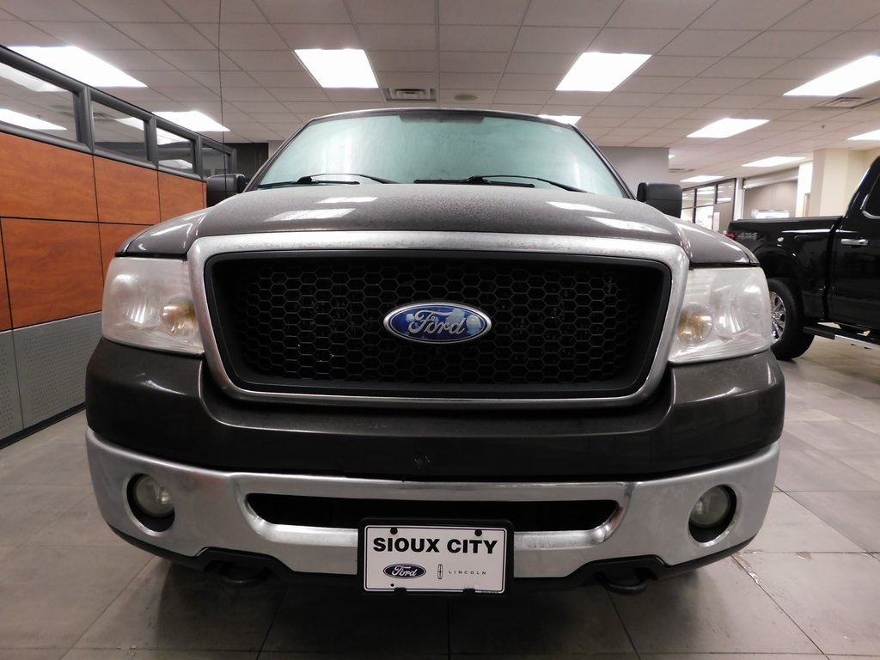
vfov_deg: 58.9
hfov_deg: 73.9
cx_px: 440
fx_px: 585
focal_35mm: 23
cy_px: 330
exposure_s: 1/25
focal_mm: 4
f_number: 3
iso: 400
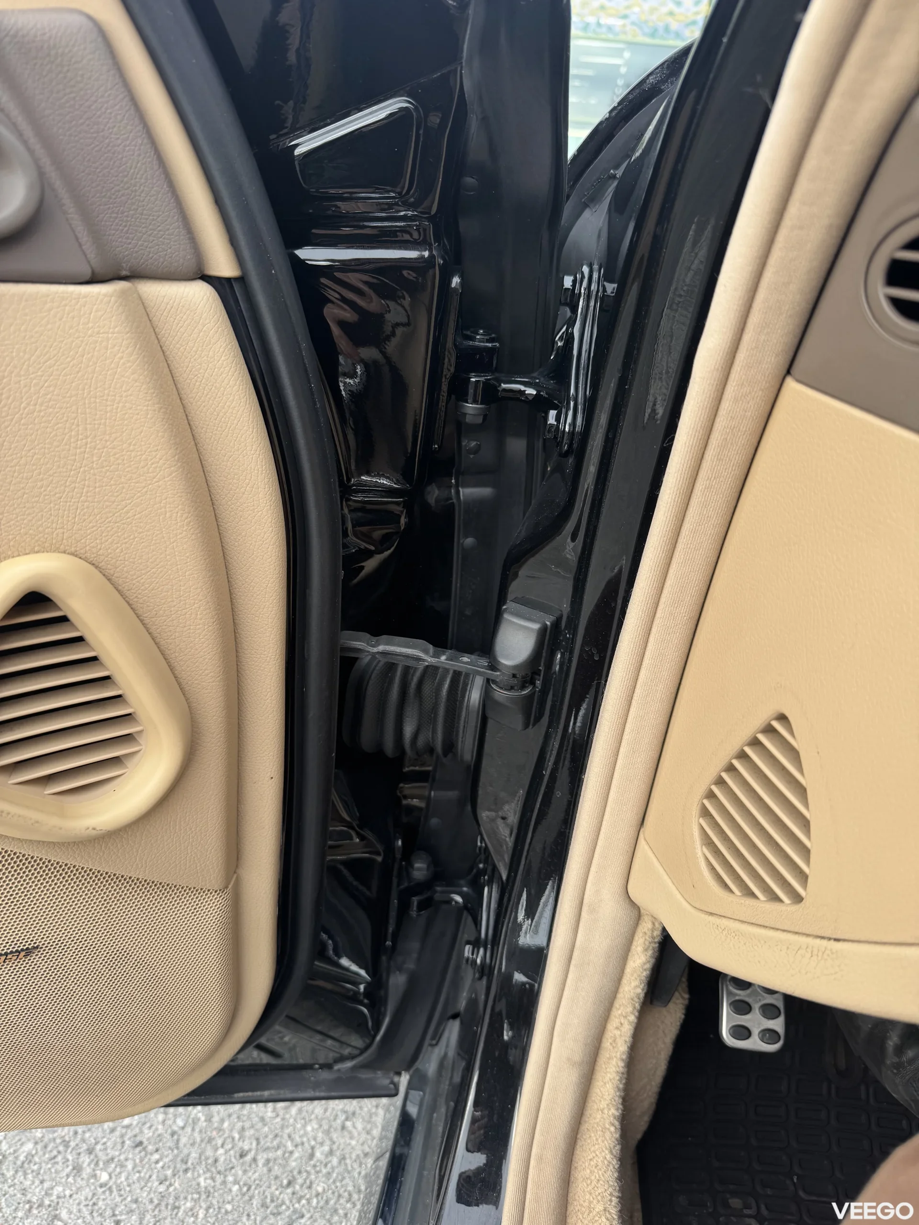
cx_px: 460
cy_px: 612
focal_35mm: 24
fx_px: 850
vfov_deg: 71.6
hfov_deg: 56.8
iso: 80
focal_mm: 6.76
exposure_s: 1/304
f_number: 1.78
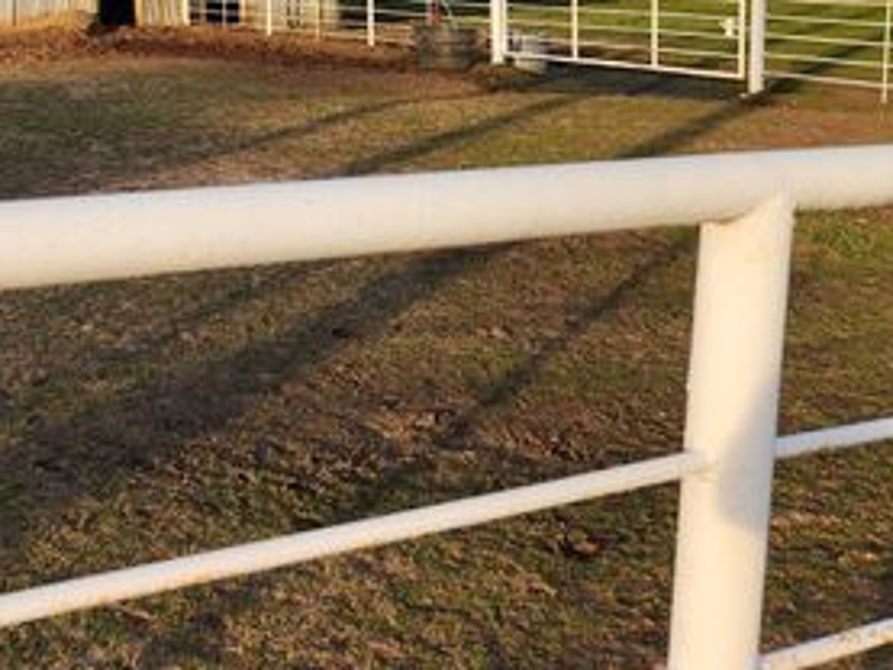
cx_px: 13
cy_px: 39
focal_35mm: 54
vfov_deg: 26.0
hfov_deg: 32.8
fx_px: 1394
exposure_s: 1/640
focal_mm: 5.4
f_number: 1.8
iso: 20
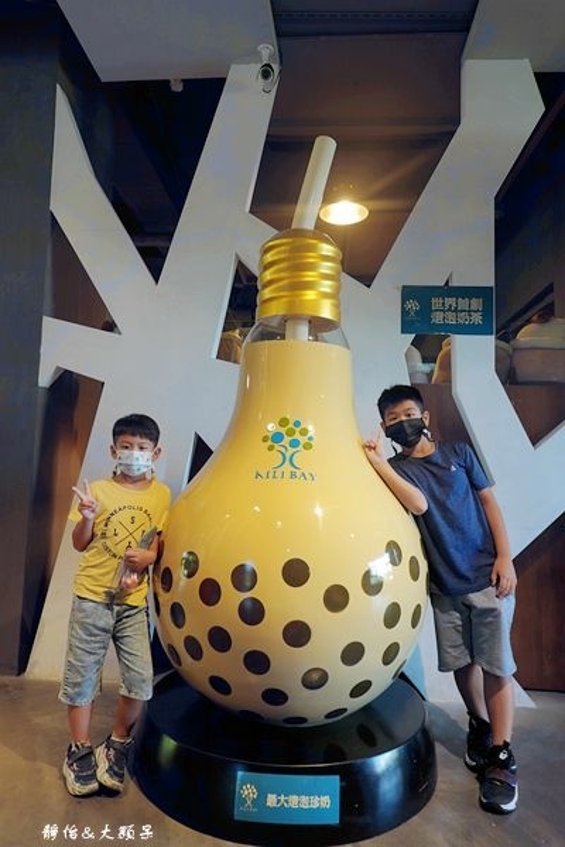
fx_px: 565
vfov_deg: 73.7
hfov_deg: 53.1
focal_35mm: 24
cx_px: 282
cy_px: 424
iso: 200
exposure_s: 1/30
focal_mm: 9
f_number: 2.8
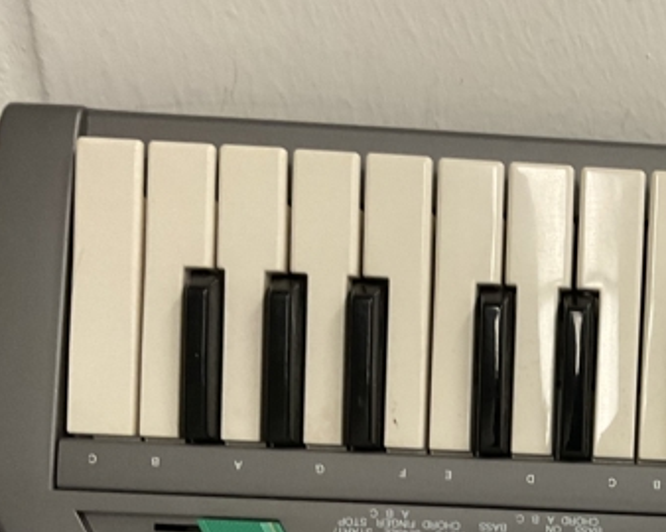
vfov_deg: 22.2
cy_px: 493
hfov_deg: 26.1
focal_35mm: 67
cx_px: 735
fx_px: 1320
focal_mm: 3
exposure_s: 1/50
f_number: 1.8
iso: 100
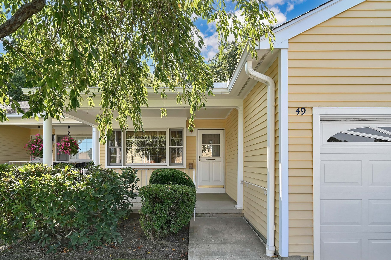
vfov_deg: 67.1
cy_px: 146
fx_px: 195
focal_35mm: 18
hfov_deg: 89.9
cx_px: 181
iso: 400
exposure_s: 1/125
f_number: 8
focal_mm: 16
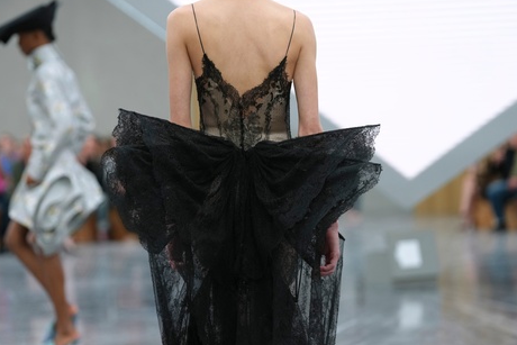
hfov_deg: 14.9
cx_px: 230
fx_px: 1982
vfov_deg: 9.9
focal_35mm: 138
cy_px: 181
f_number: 2.8
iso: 1000
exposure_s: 1/1250
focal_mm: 124
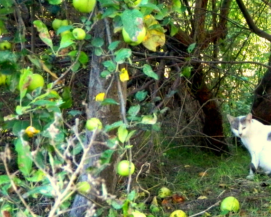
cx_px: 377
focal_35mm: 156
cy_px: 85
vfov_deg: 9.9
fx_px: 1251
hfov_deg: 11.9
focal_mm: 10.2
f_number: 3.8
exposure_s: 1/40
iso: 400
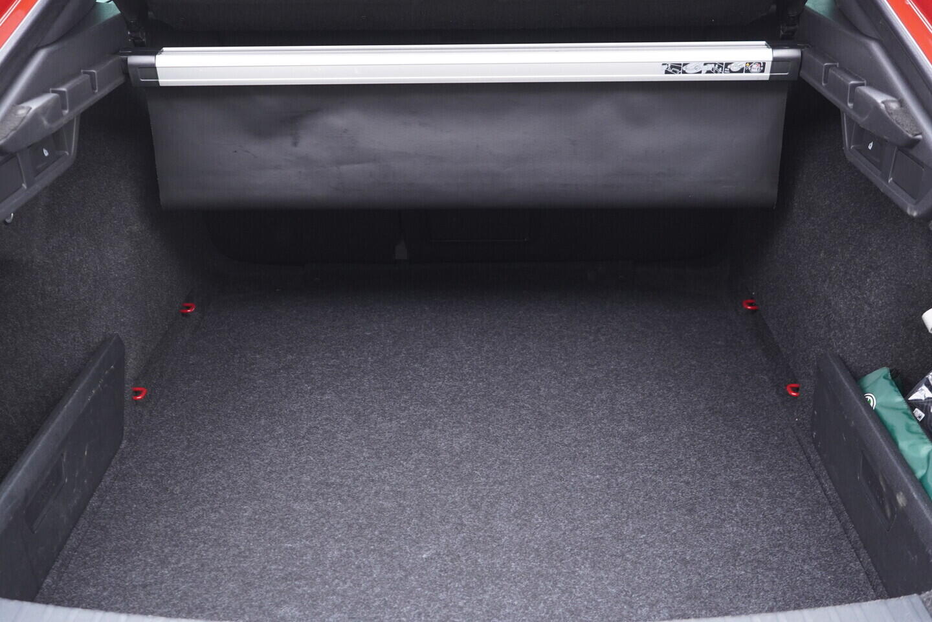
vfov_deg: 36.9
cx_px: 466
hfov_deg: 53.1
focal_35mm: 36
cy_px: 311
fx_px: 932
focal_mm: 24
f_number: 2.8
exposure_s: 1/40
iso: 800
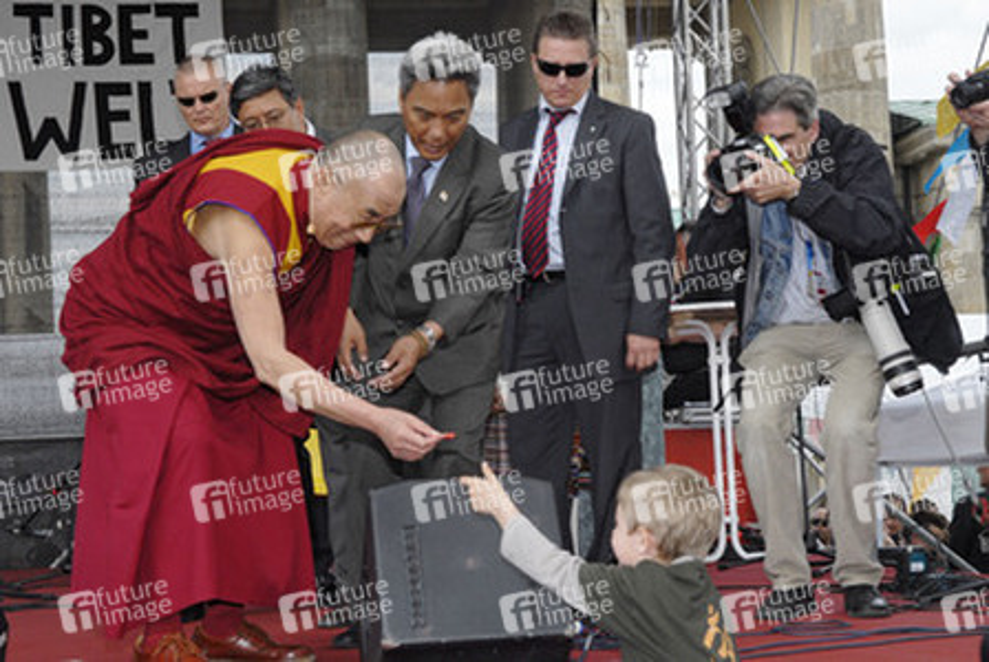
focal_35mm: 66
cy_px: 331
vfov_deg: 20.7
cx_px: 494
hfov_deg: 30.5
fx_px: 1816
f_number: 10
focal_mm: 44
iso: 320
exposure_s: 1/160
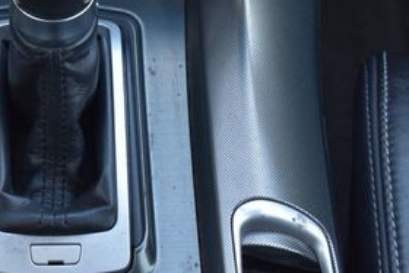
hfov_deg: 14.8
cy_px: 57
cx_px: 48
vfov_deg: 10.0
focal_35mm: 137
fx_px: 1557
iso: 450
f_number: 6.3
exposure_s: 1/15
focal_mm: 40
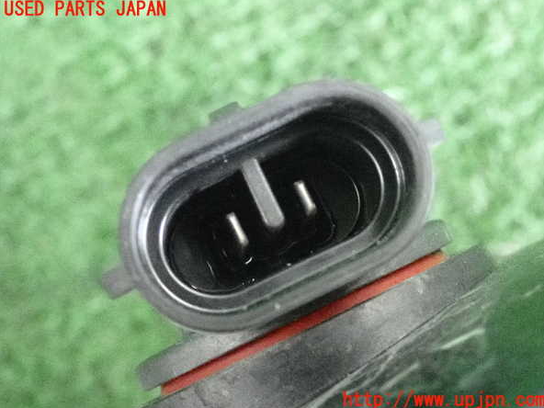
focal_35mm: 78
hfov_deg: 25.0
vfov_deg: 18.9
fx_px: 1226
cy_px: 205
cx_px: 275
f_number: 4.1
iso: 10000
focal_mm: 13.65
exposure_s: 1/125
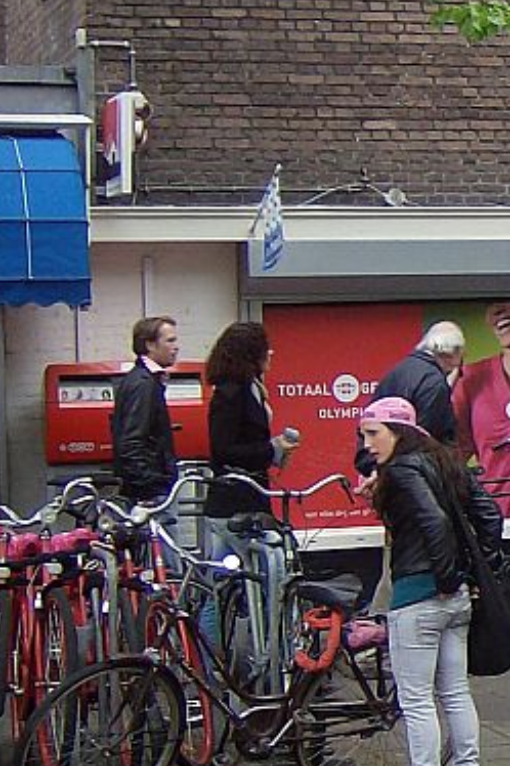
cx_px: 952
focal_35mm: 108
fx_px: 2297
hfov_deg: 11.6
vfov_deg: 18.9
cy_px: 333
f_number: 2.9
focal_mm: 6.4
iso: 100
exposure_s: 1/154
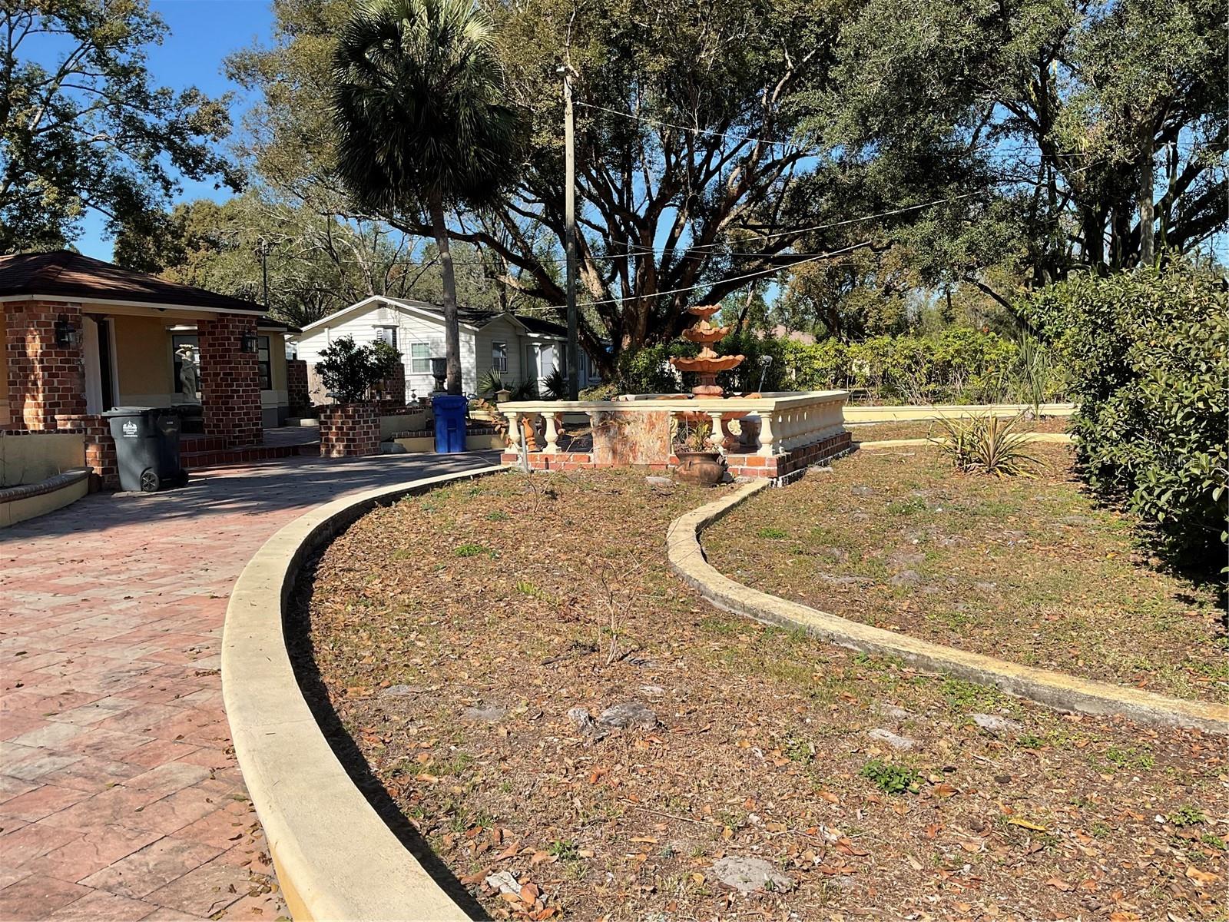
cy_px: 461
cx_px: 614
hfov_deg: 61.7
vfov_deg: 48.2
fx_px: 1030
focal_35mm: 29
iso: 16
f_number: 1.8
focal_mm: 3
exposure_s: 1/1577
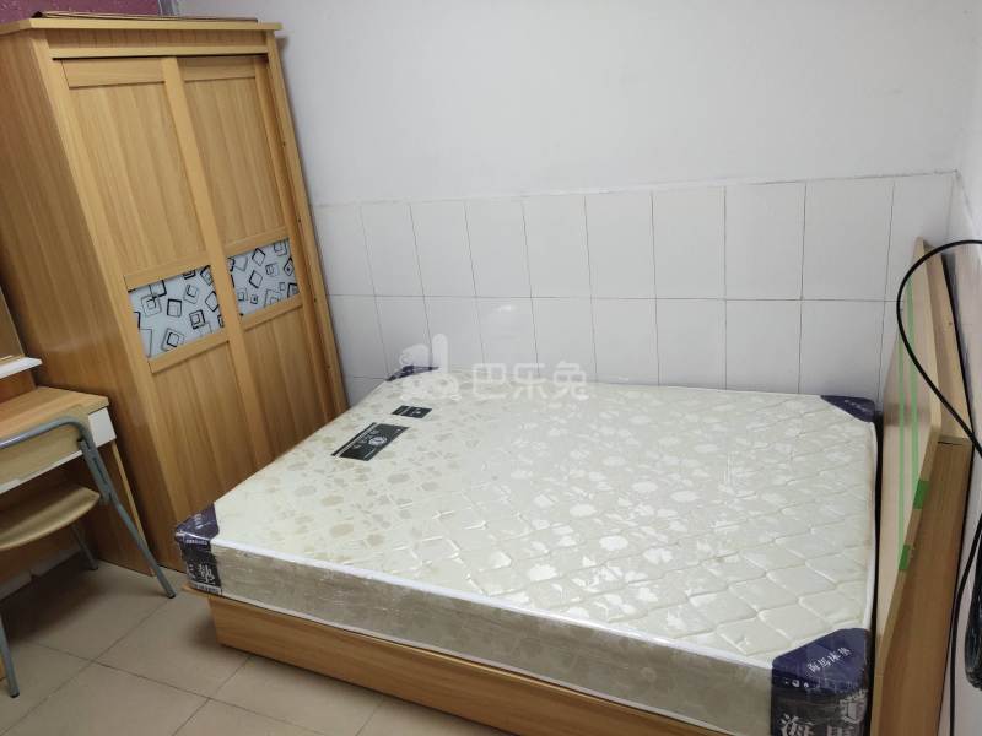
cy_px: 368
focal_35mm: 30
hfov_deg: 60.0
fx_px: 851
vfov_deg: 46.8
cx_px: 491
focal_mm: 4.35
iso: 157
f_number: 1.8
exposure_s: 1/100
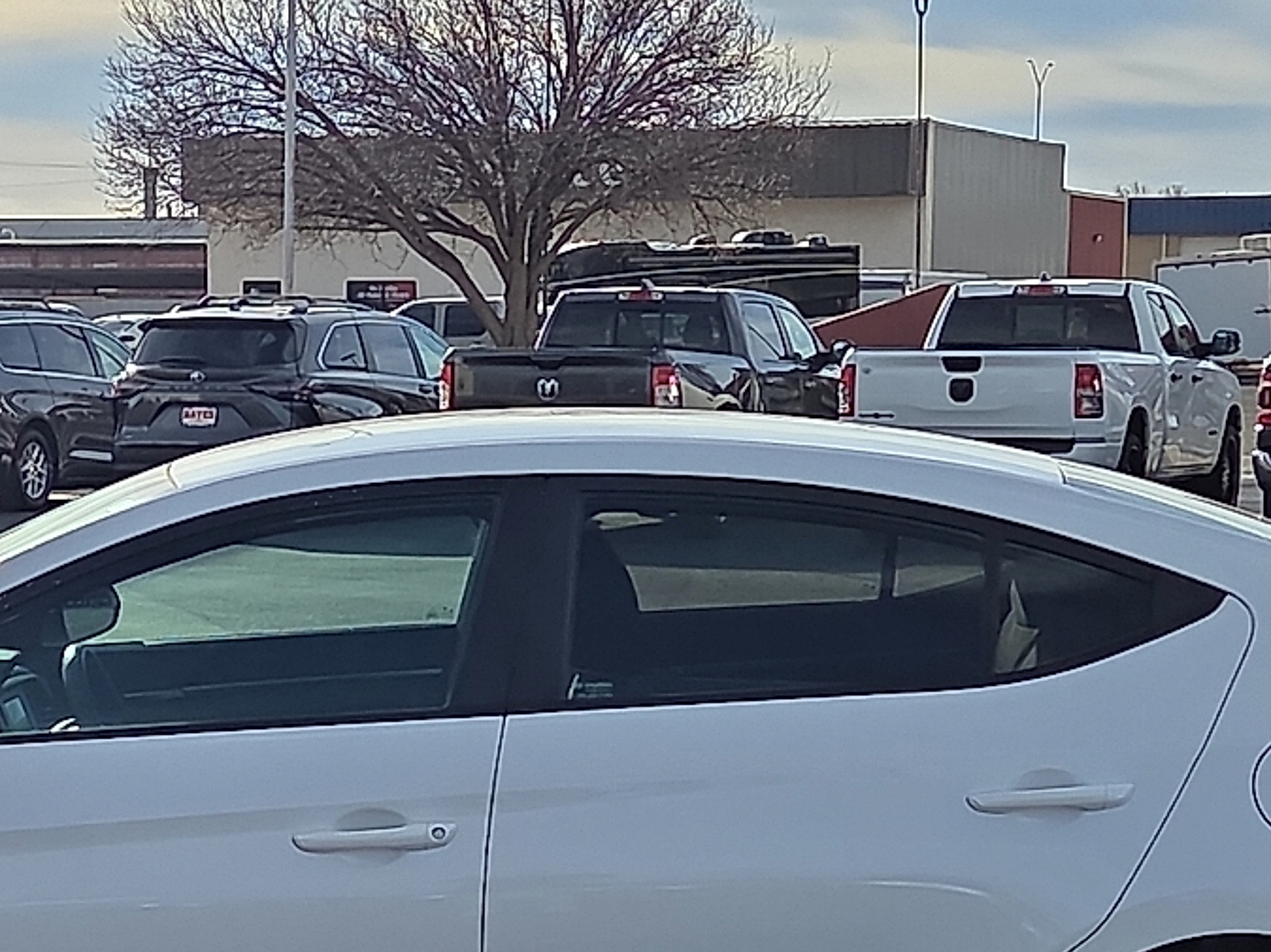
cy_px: 818
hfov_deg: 20.6
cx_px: 436
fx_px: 3487
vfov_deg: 15.4
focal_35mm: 95
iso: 25
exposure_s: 1/3333
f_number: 1.8
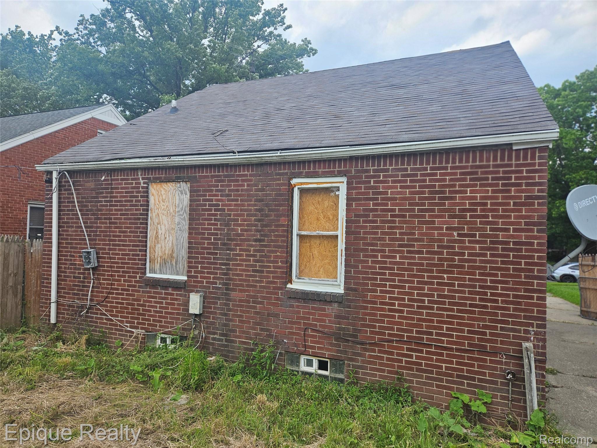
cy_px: 224
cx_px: 298
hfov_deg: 73.9
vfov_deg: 58.9
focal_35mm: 23
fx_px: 397
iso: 64
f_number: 1.8
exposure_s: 1/2000
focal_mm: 5.4
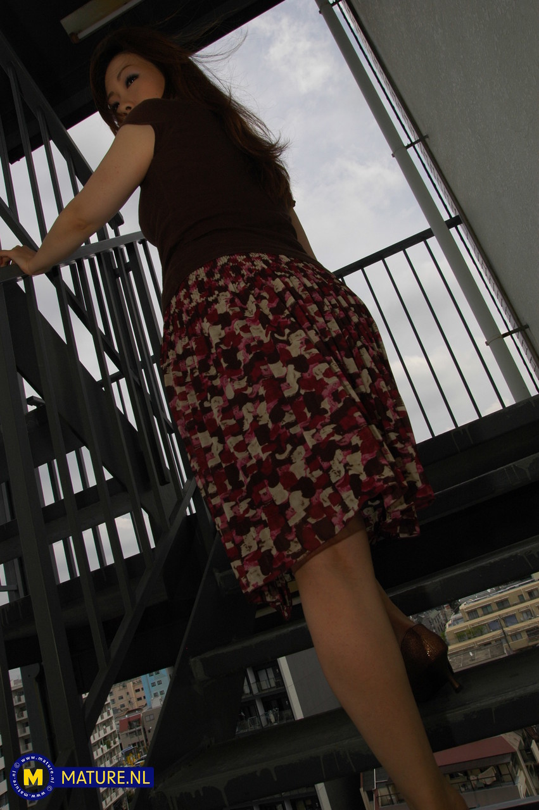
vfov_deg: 70.5
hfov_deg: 50.3
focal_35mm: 26
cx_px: 270
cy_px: 405
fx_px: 574
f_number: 11
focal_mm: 17
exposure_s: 1/500
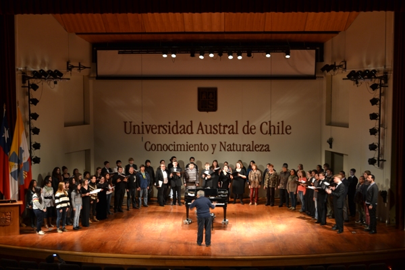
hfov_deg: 38.9
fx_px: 574
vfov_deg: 26.5
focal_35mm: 51
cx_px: 202
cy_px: 135
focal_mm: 34
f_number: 6.3
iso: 100
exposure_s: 1/1.6
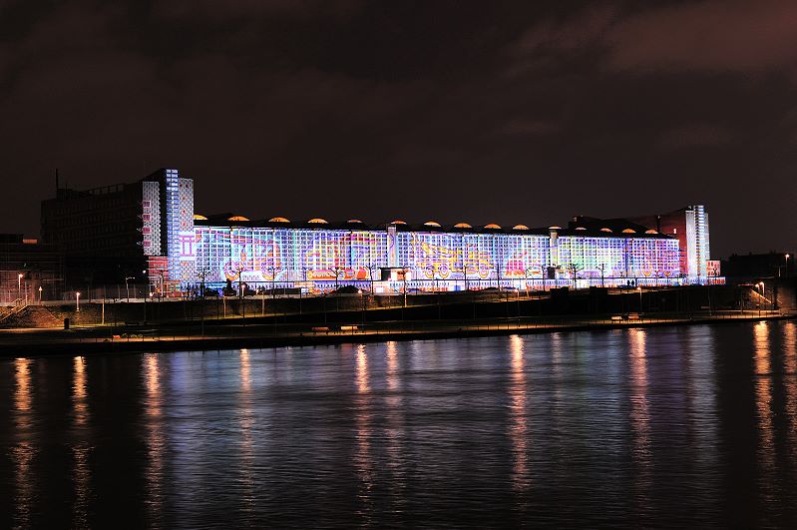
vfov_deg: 25.7
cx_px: 398
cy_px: 265
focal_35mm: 52
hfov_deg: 37.9
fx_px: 1161
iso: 200
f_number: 4
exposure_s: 2
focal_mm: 35
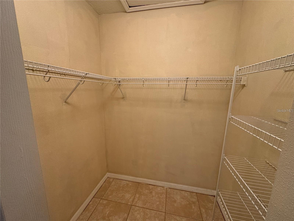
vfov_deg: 85.7
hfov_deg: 102.1
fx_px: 119
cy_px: 110
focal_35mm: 14
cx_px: 147
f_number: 2.2
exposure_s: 1/60
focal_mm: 2.22
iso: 500
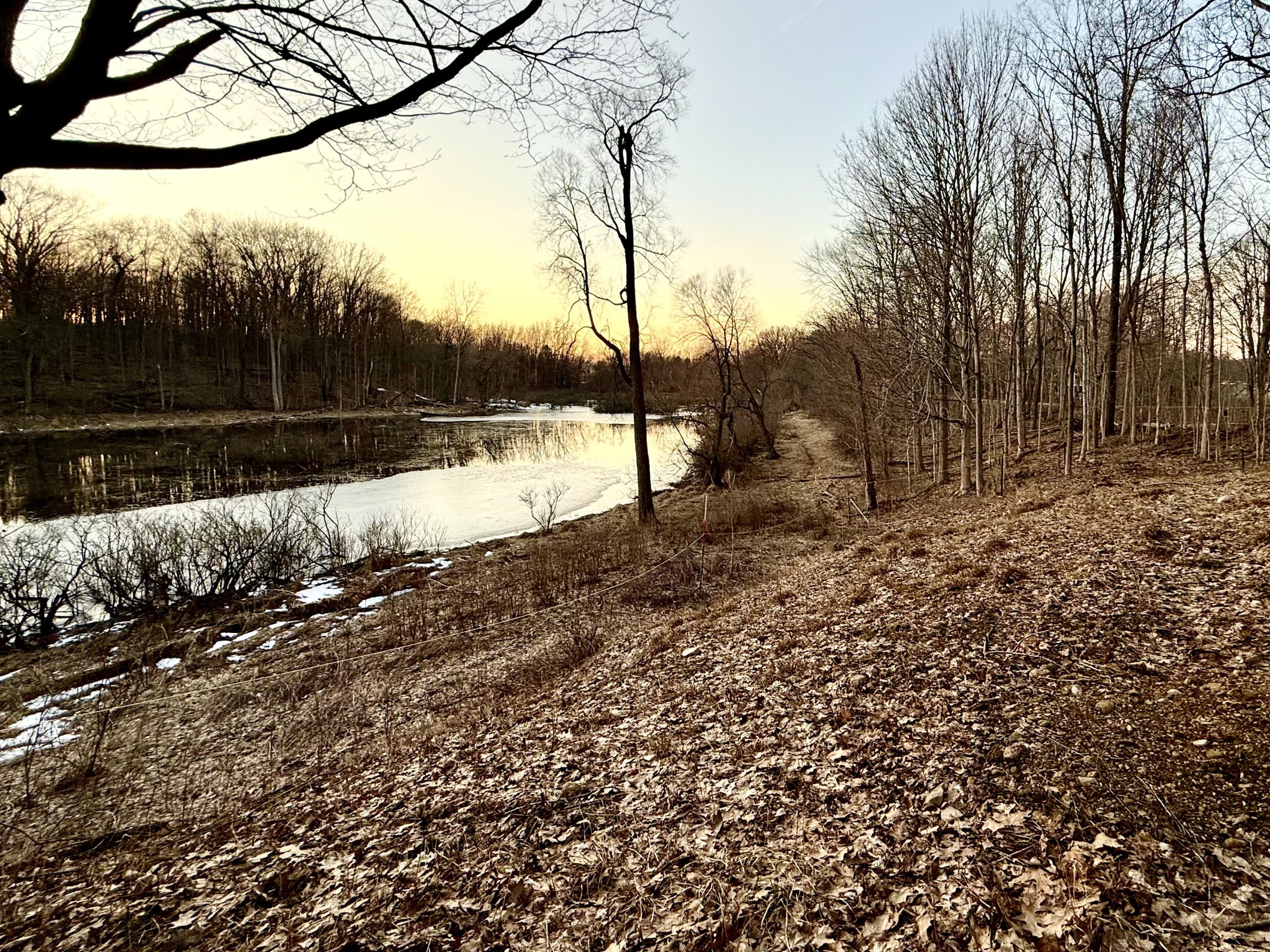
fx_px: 624
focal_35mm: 17
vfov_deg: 74.5
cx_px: 754
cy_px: 427
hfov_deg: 90.0
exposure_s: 1/108
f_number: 2.2
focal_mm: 2.22
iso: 50
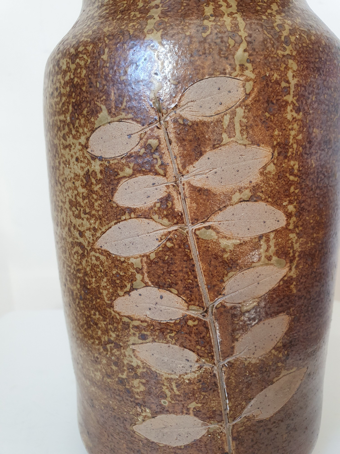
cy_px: 227
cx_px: 170
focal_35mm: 26
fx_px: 340
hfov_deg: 53.1
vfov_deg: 67.3
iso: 200
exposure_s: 1/100
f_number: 2.4
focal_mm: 4.32
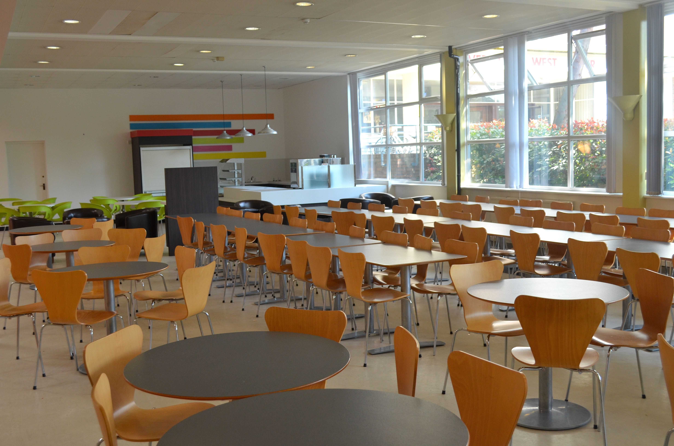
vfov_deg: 34.1
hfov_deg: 49.6
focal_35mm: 39
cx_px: 337
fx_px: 729
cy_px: 223
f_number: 5.6
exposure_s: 1/125
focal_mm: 26
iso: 400
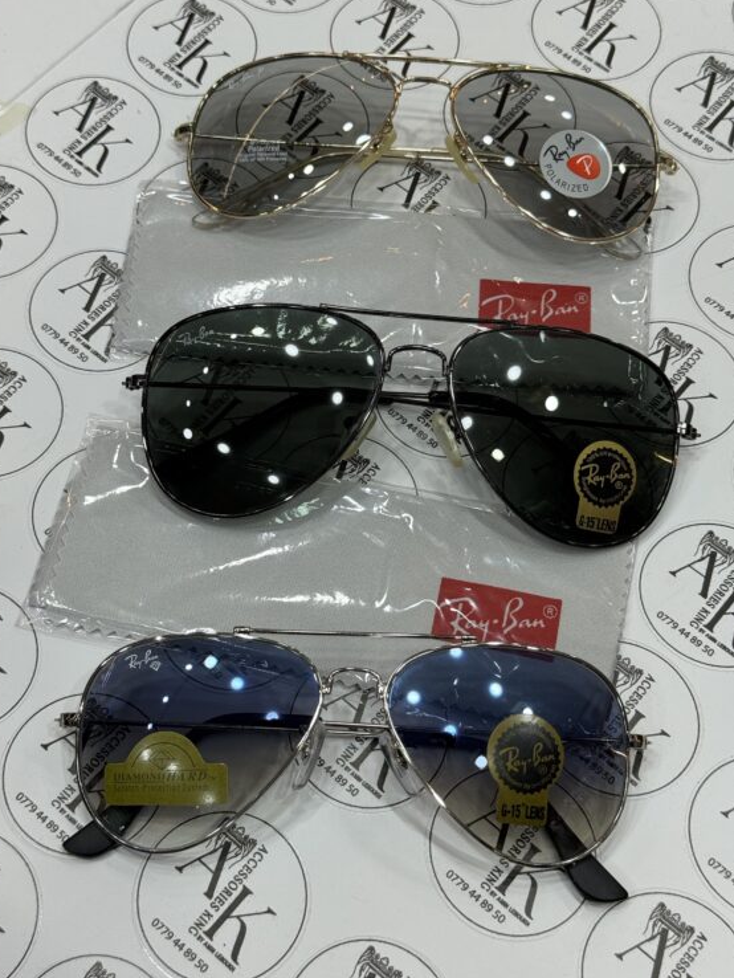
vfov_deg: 36.8
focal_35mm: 52
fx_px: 1469
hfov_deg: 28.0
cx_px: 378
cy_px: 460
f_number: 1.78
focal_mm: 6.76
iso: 50
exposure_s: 1/121
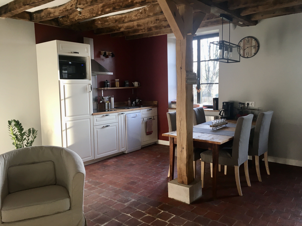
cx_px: 151
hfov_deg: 61.7
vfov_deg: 48.2
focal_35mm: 29
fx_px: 253
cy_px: 113
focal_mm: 4.15
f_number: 2.2
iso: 25
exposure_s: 1/33
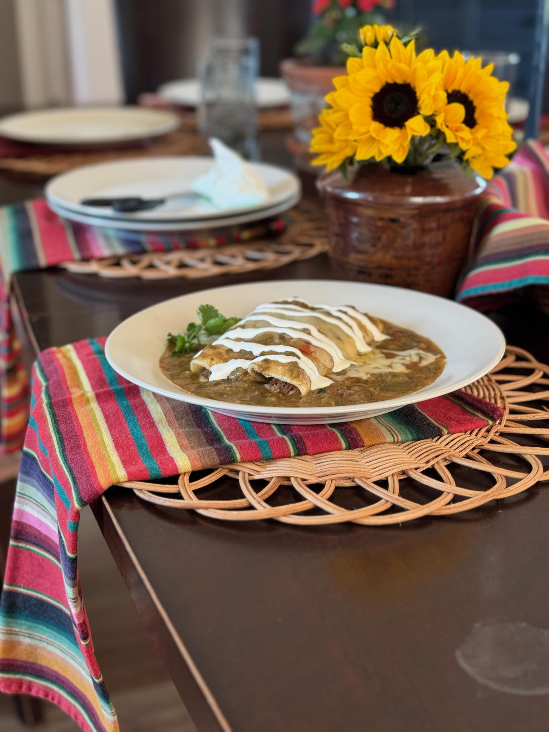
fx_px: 1015
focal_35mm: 48
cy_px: 366
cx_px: 274
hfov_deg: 30.3
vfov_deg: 39.7
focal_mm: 6.86
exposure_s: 1/60
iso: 80
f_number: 1.78
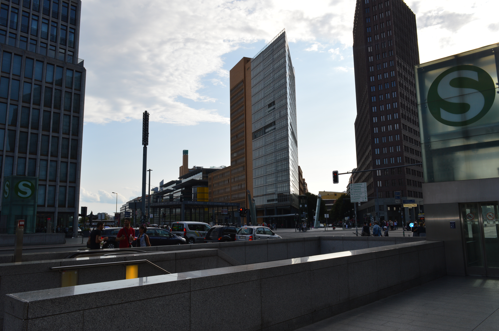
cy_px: 166
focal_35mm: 27
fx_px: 374
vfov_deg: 47.8
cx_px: 250
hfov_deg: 67.4
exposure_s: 1/200
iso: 100
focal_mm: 18
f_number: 11
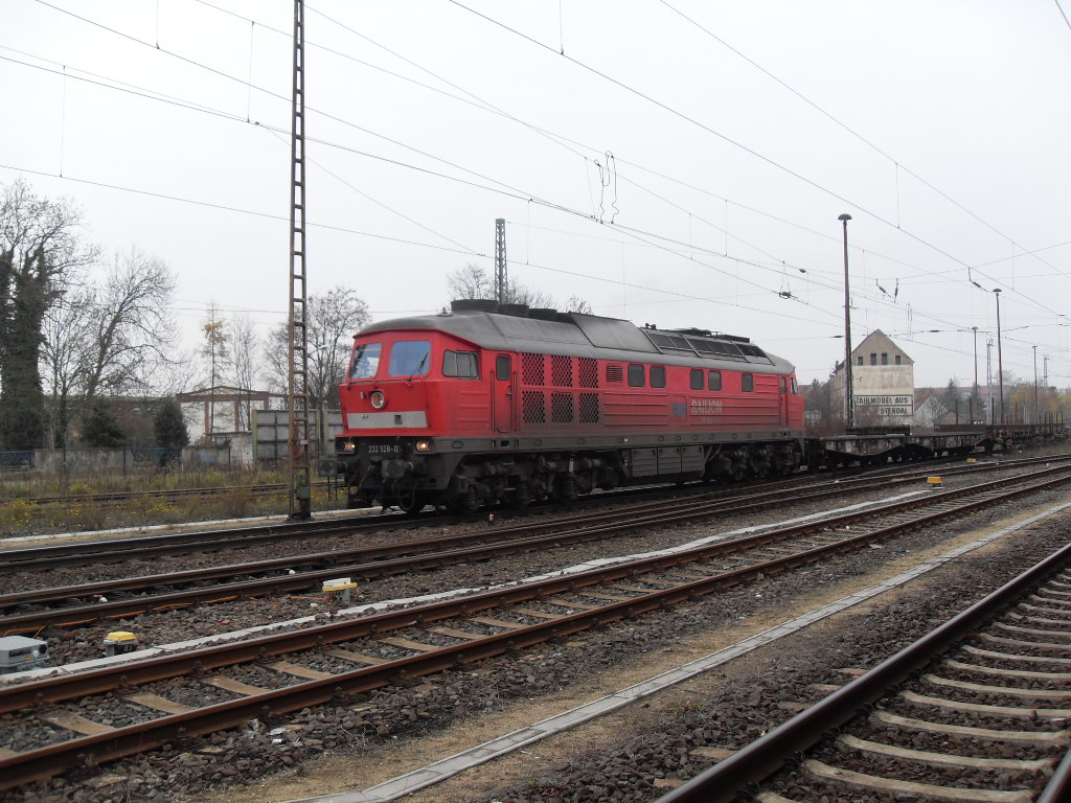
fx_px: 1052
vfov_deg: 41.8
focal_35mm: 34
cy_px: 402
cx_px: 536
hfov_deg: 54.0
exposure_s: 1/90
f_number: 2.8
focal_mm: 6.3
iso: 80
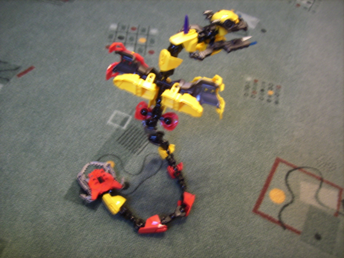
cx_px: 172
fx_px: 318
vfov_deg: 44.2
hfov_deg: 56.8
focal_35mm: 32
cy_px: 129
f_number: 2.8
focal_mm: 5.99
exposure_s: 1/2
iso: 50
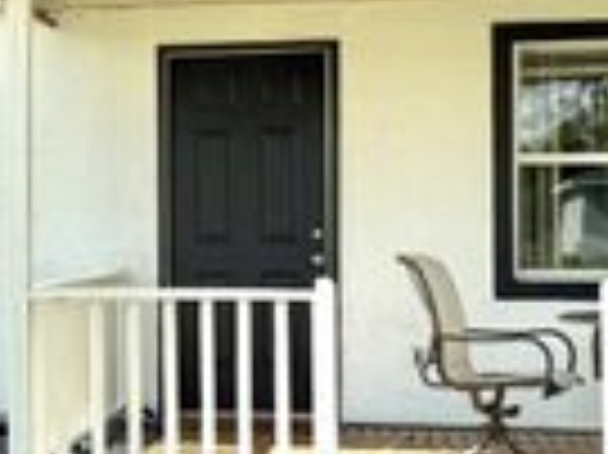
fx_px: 1562
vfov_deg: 16.6
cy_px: 227
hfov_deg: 21.6
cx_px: 90
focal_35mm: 89
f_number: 1.78
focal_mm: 6.76
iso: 100
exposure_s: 1/4167
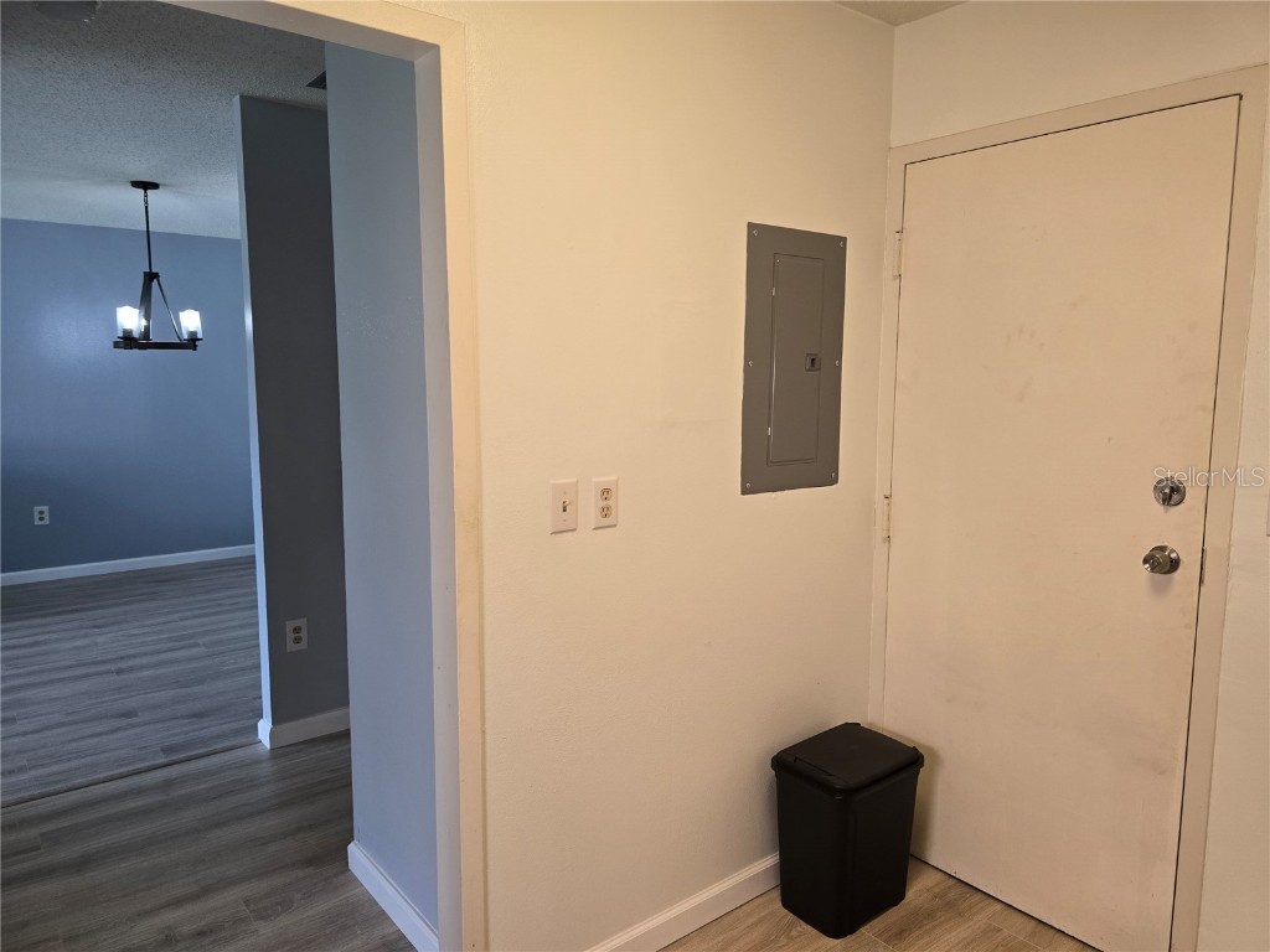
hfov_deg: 73.9
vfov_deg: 58.9
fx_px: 844
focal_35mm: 23
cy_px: 476
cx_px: 635
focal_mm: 6.3
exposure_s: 1/120
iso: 160
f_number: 1.7
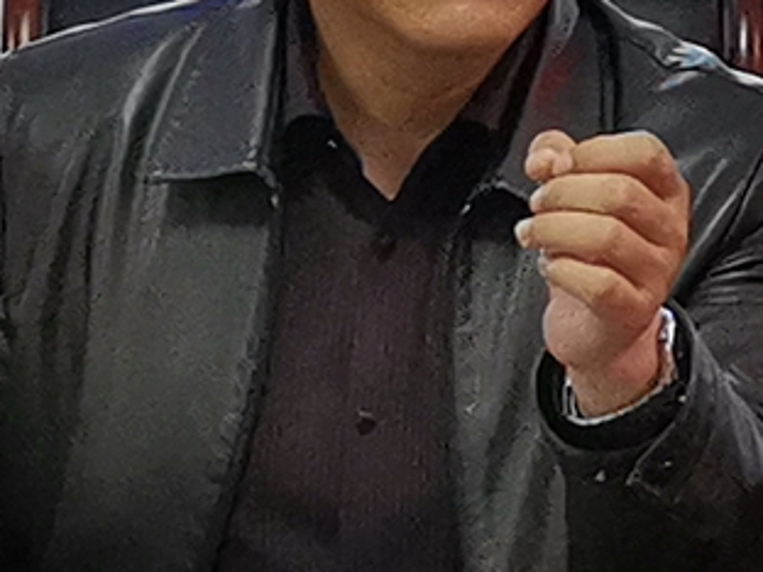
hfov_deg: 7.6
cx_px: 337
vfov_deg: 5.7
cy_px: 166
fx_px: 5709
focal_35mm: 259
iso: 160
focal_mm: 5.4
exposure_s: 1/50
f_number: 1.8
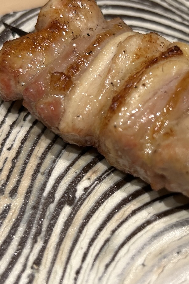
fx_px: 465
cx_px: 126
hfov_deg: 22.9
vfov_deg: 33.9
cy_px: 132
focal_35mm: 59
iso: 40
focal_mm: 5.7
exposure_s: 1/100
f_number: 1.5
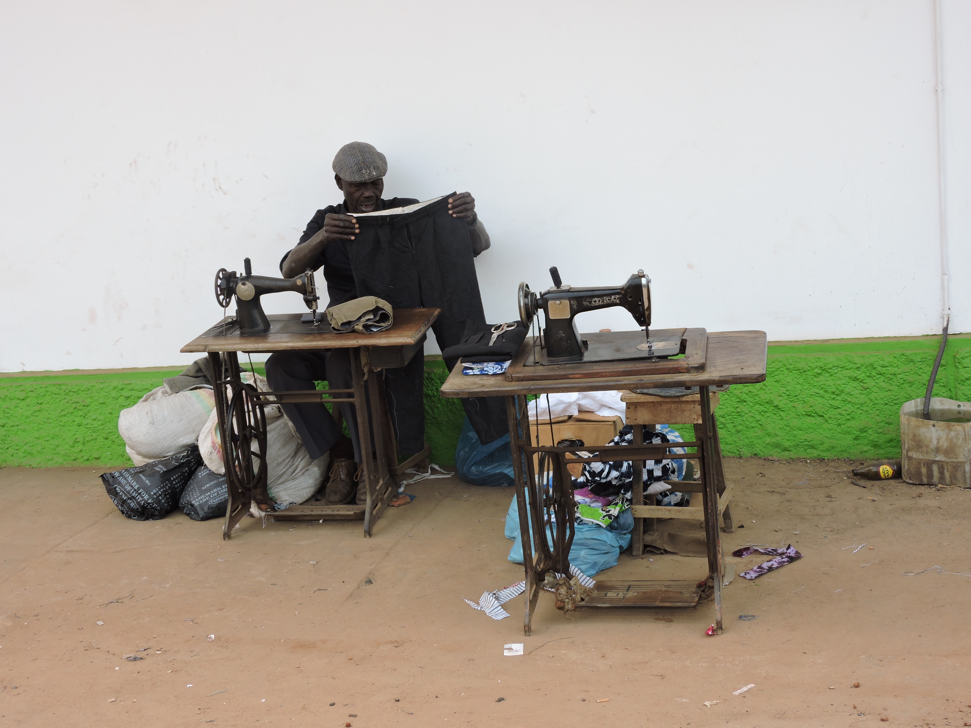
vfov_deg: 26.6
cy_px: 364
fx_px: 1543
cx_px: 486
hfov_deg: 34.9
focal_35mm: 55
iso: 100
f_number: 4
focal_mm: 9.9
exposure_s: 1/200
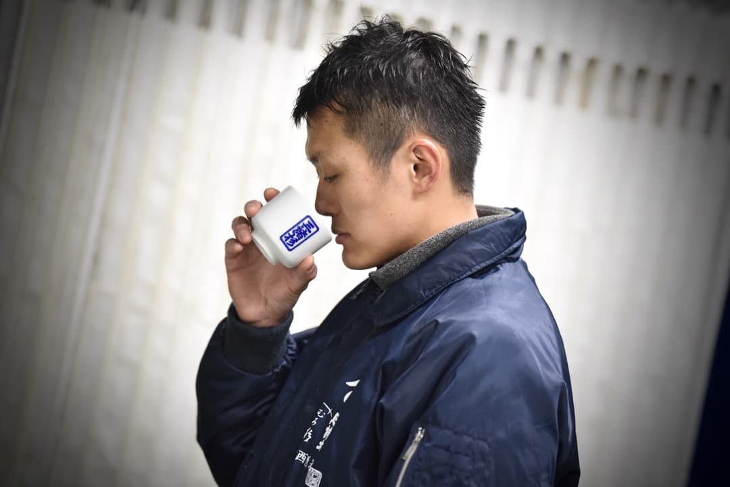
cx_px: 365
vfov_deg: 10.2
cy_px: 244
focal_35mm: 135
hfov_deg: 15.2
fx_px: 2738
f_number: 2.8
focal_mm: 135
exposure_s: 1/320
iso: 4000
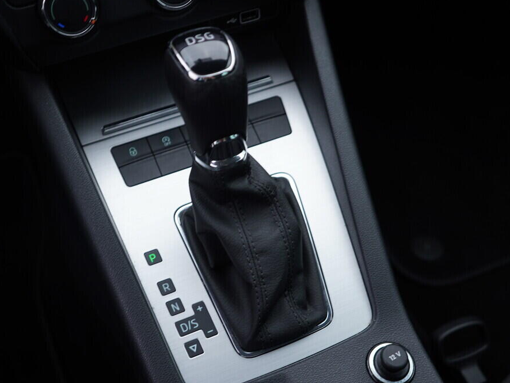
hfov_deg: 46.7
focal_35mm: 40
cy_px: 193
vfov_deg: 36.0
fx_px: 589
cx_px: 233
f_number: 3.2
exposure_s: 1/40
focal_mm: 24
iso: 125
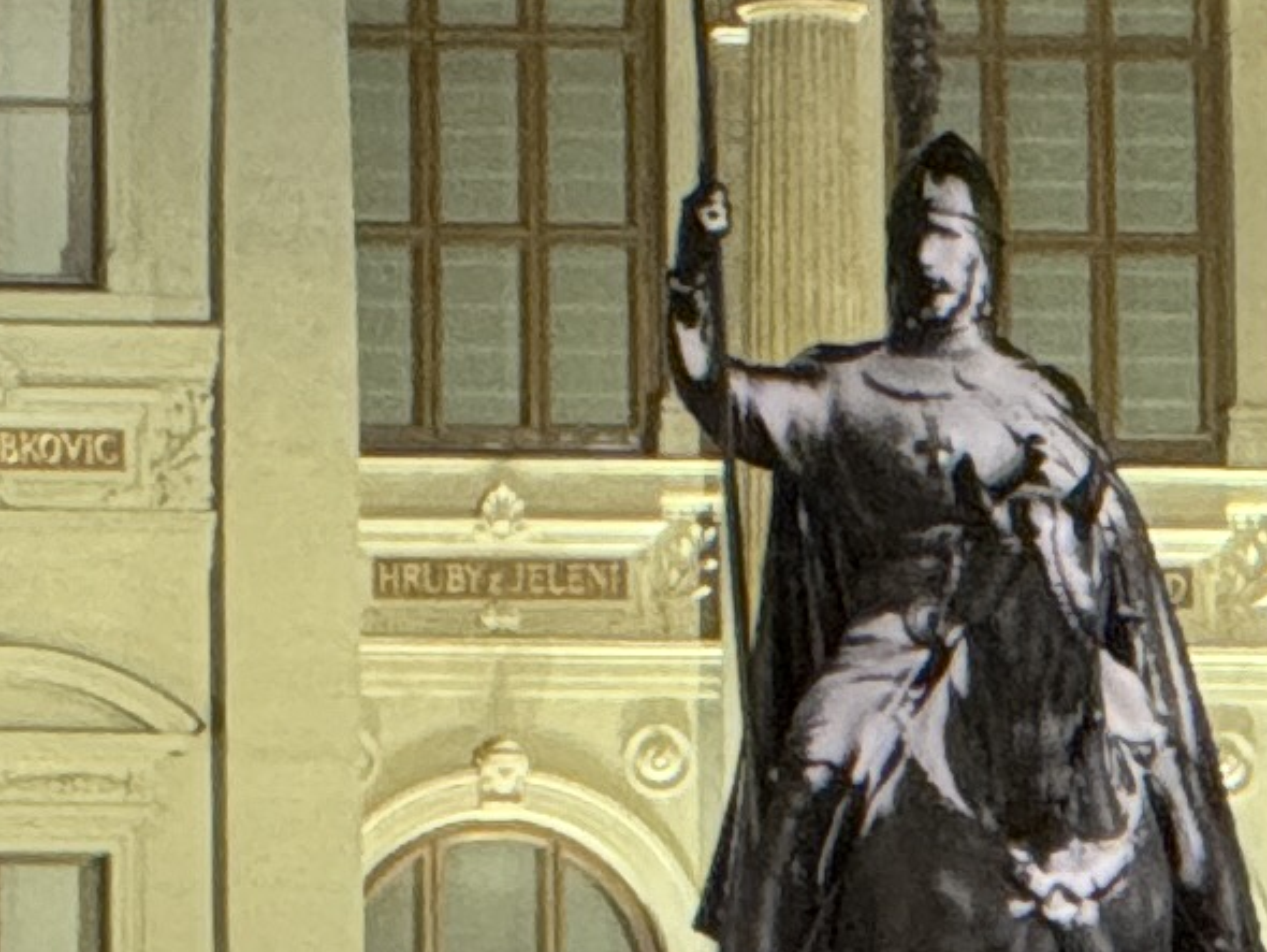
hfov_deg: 2.4
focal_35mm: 820
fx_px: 30026
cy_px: -453
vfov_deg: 1.8
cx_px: 773
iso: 640
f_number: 2.8
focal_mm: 15.66
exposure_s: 1/33
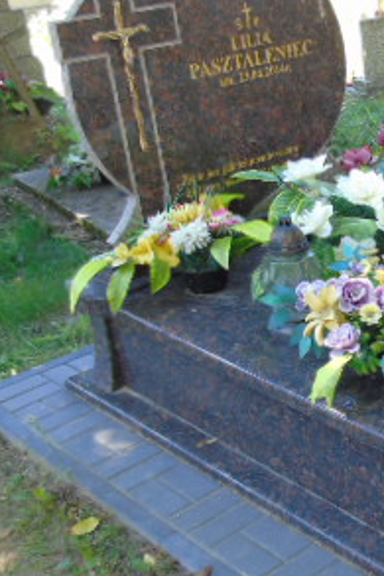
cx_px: 455
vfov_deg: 34.9
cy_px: 359
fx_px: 911
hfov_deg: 22.1
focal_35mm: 57
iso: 80
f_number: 3.4
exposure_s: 1/50
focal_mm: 4.4
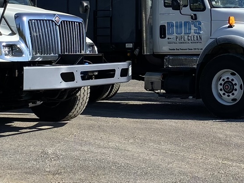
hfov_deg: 20.1
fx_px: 684
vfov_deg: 15.1
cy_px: 21
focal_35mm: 97
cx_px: 182
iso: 32
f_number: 1.8
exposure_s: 1/2222
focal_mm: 4.25
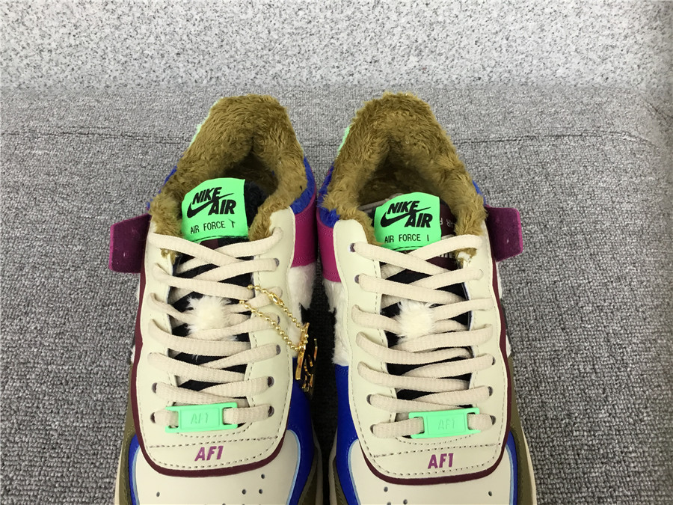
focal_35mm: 31
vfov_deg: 45.4
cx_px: 336
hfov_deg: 58.4
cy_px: 252
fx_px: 603
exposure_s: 1/33
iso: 32
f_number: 2.4
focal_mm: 3.3
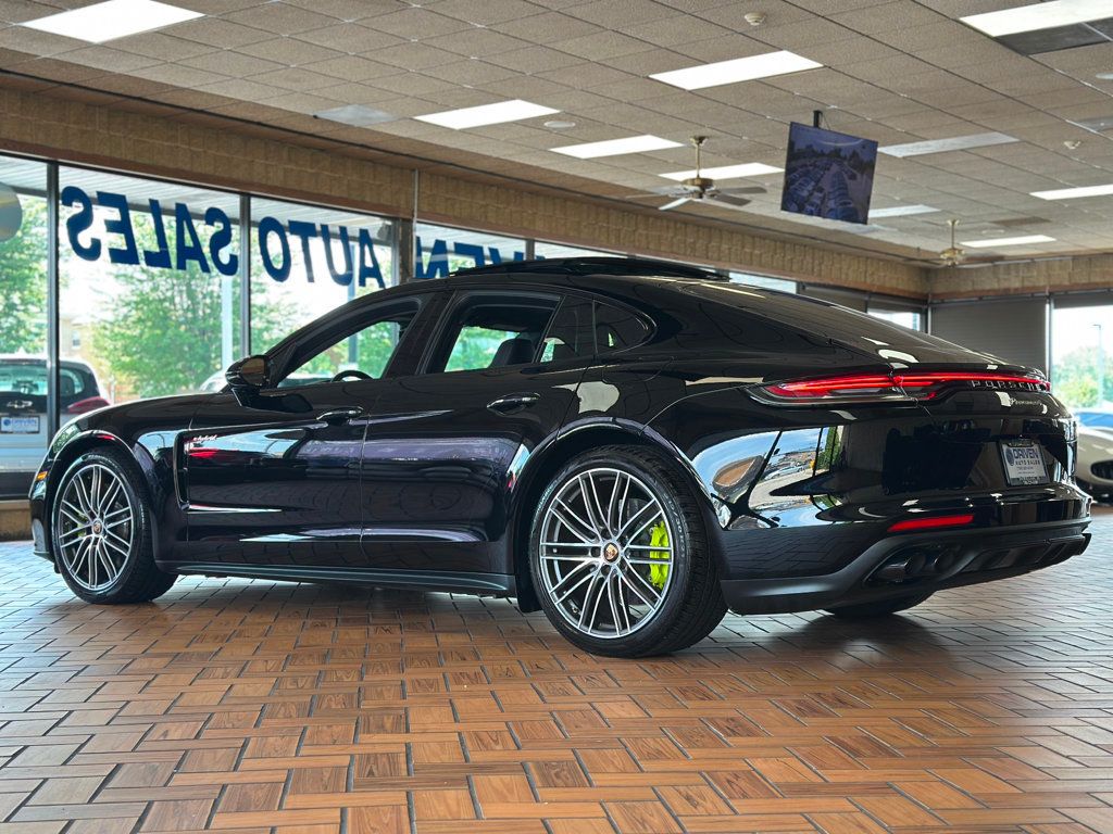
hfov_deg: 39.7
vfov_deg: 30.3
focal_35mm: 48
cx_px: 556
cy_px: 417
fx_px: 1543
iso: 64
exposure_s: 1/120
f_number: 1.78
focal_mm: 6.86
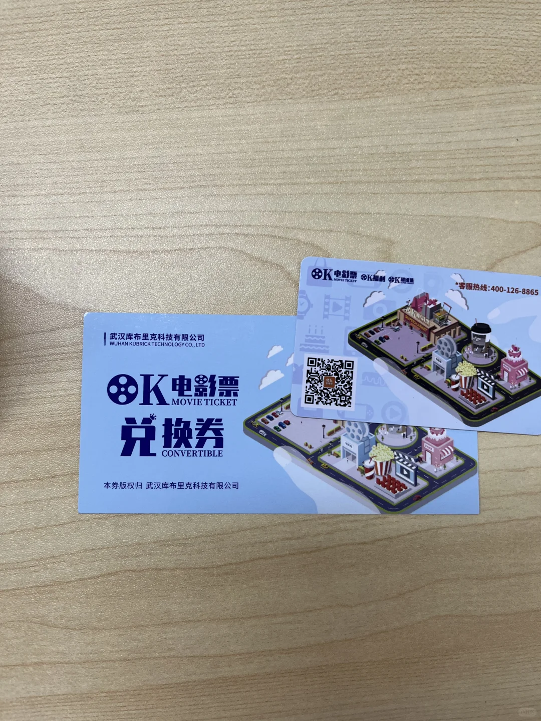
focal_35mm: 26
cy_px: 360
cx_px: 270
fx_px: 542
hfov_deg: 53.1
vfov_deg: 67.3
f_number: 1.6
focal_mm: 5.1
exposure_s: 1/100
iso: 80
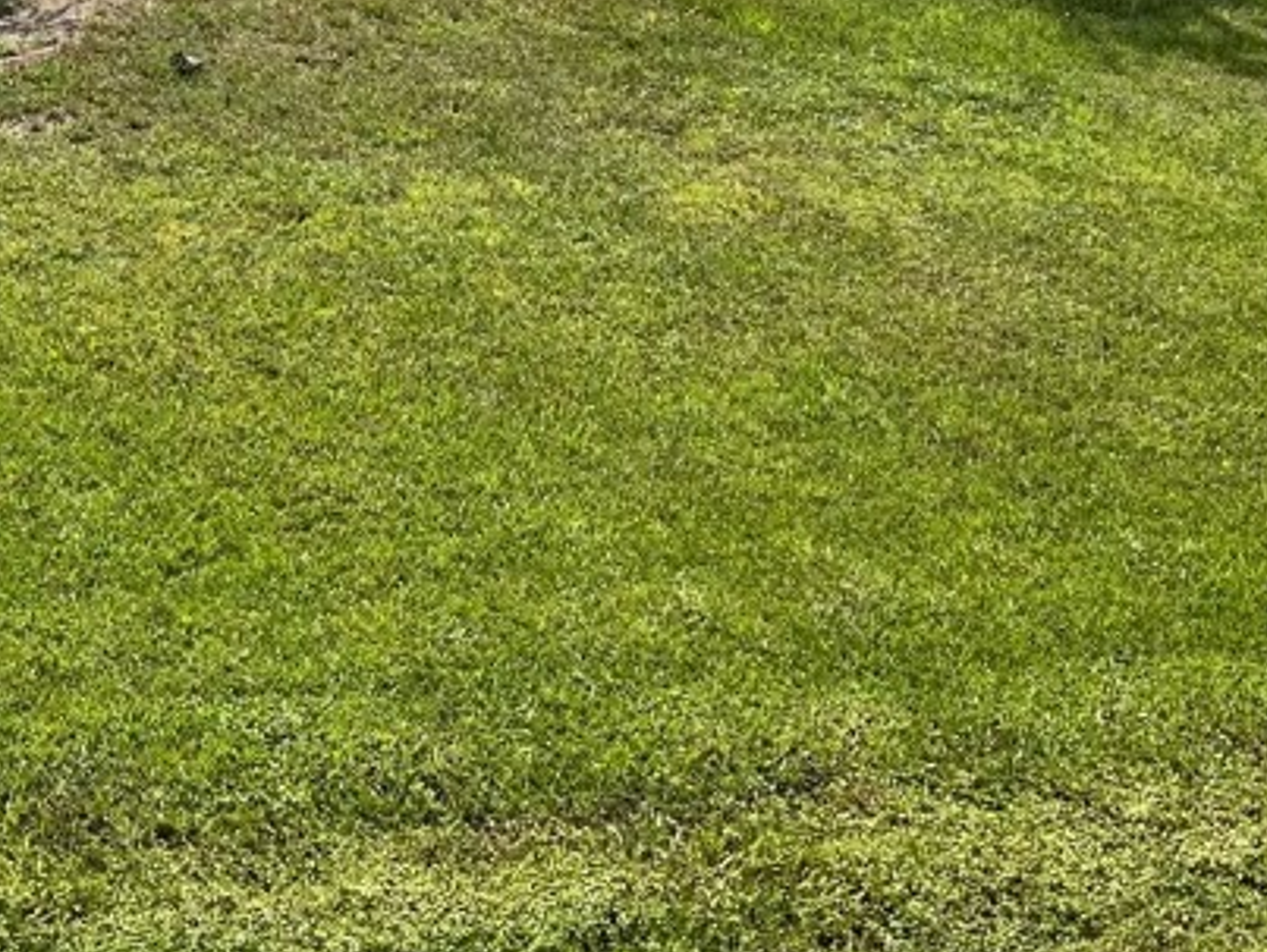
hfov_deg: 28.7
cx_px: 245
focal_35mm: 66
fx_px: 2418
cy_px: -179
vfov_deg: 20.8
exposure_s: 1/7463
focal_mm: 5.7
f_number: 1.5
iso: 50
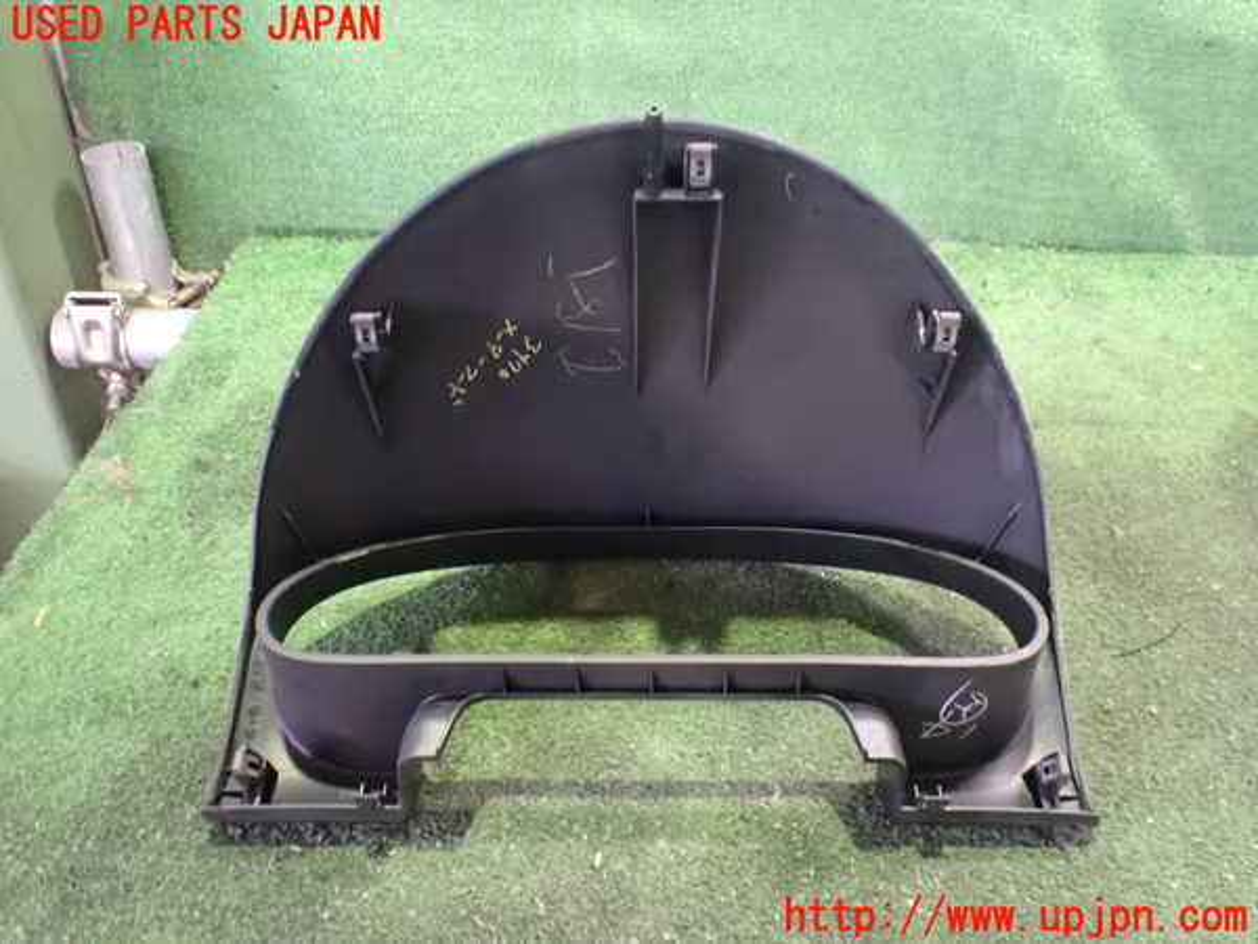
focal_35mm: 30
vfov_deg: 46.8
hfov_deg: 60.0
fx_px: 1090
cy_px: 472
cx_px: 629
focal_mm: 5.4
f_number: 2.3
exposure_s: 1/20
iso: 1600
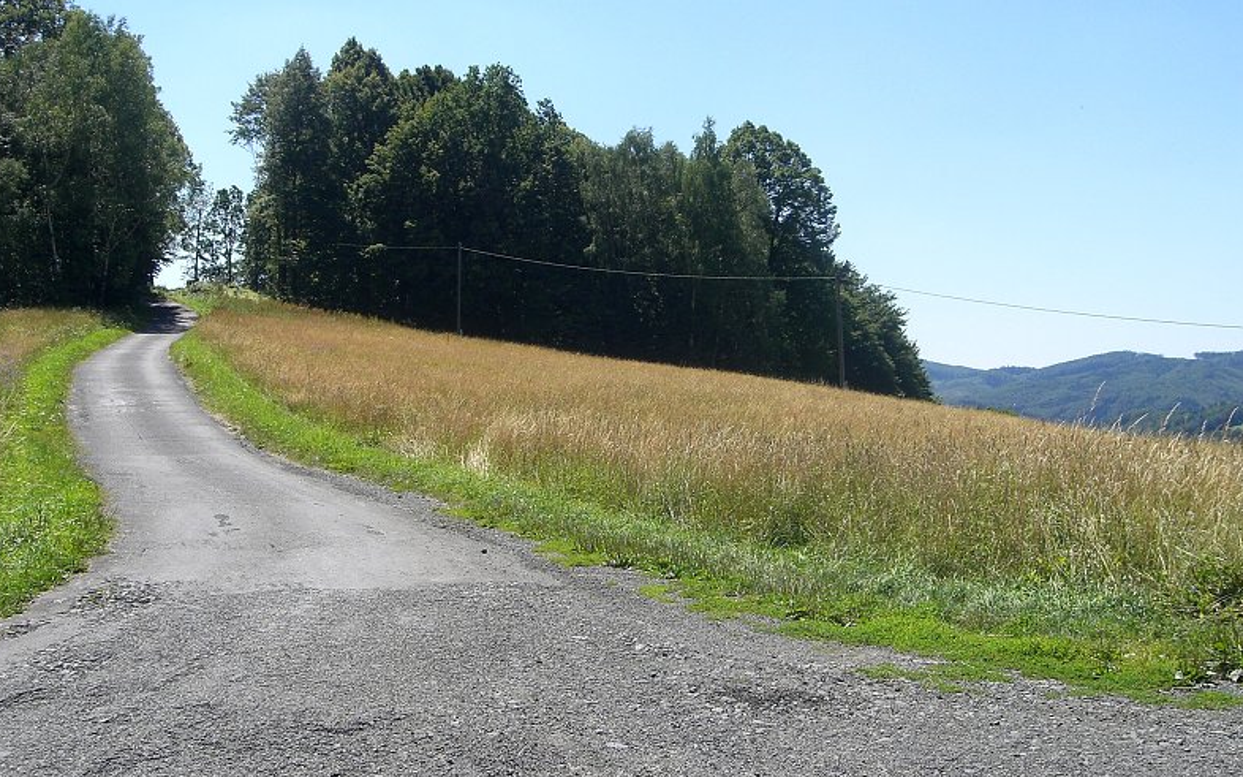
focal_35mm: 41
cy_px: 323
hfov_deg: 48.2
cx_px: 615
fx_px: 1389
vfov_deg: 31.2
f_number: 4.4
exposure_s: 1/500
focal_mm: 6.3
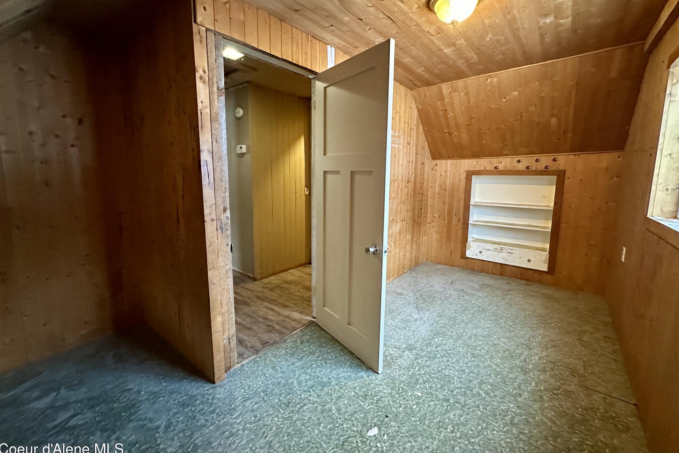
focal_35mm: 15
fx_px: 283
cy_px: 211
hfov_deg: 100.4
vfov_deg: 77.2
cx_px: 346
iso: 1000
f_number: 2.2
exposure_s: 1/60
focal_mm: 2.22
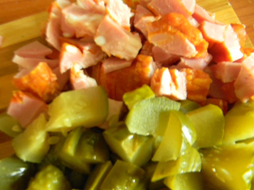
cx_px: 127
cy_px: 95
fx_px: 301
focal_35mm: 41
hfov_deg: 45.8
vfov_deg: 35.1
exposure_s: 1/2
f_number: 3.8
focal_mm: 7.3
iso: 400
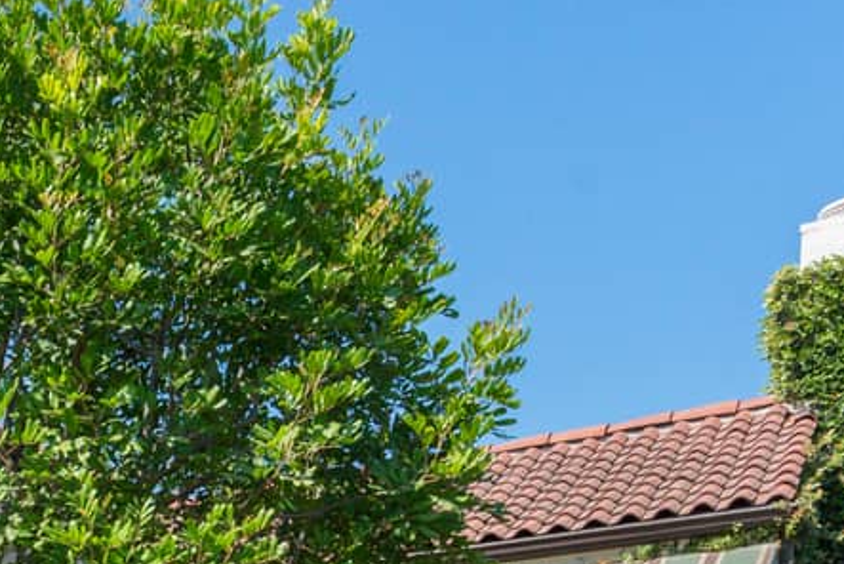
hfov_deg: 27.1
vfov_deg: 17.4
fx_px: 1525
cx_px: -187
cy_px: 989
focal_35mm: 65
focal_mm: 16
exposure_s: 1/1000
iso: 400
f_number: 9
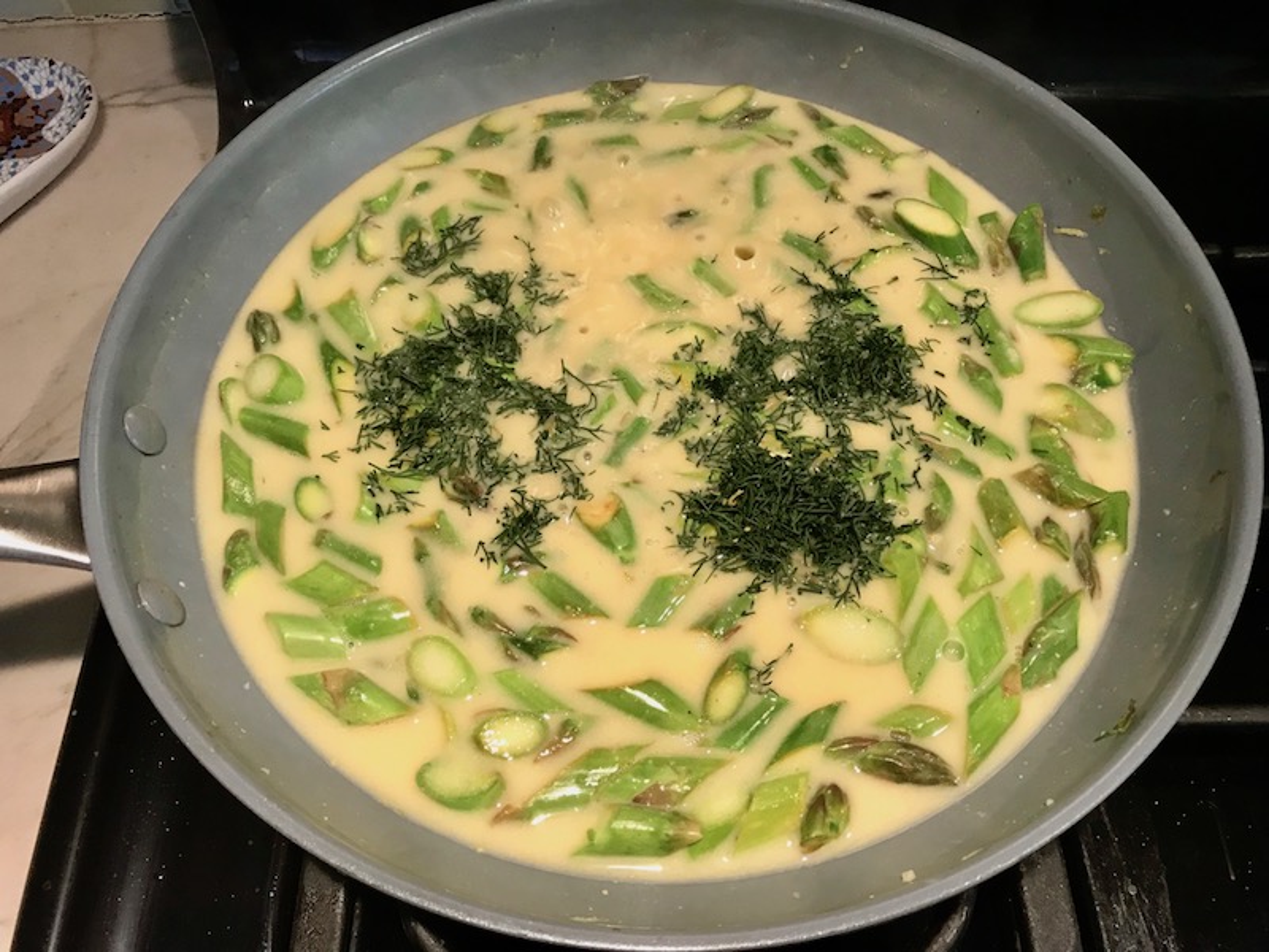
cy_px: 476
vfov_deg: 49.7
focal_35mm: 28
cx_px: 634
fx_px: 1026
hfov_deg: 63.4
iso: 40
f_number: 1.8
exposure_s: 1/30
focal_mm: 3.99
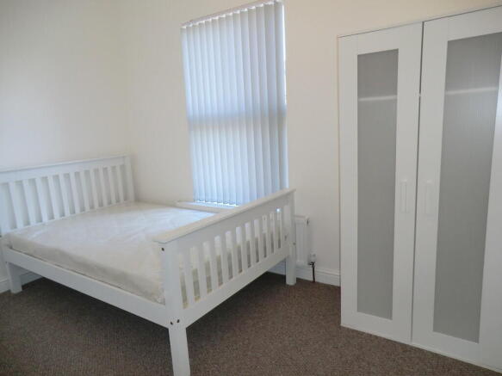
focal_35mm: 24
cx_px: 251
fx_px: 348
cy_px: 188
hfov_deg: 71.6
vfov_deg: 56.8
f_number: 3.2
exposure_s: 1/60
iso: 200
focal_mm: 4.3
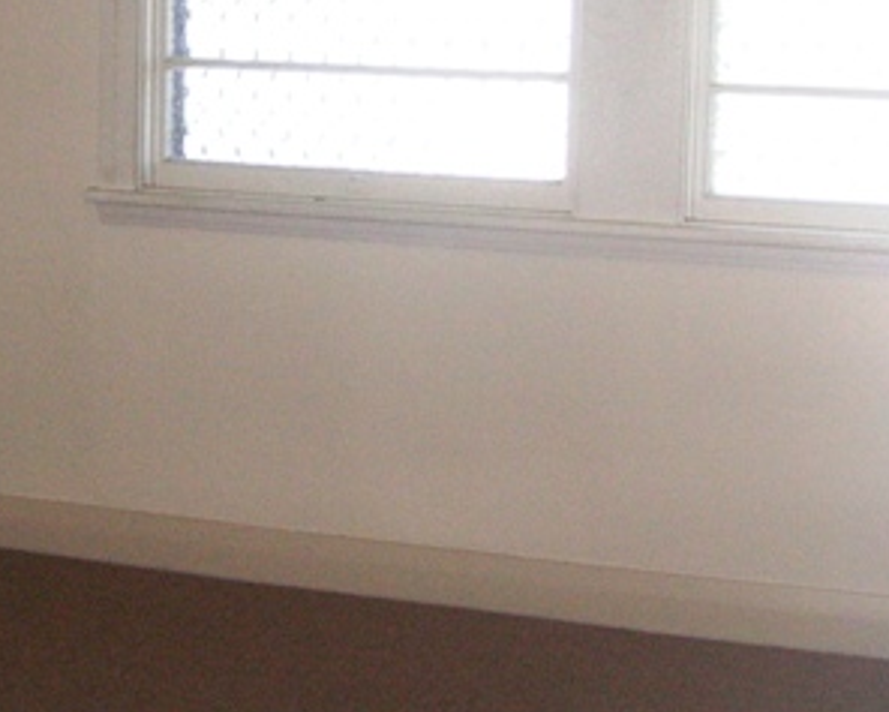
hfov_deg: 23.8
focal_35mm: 78
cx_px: 108
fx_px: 2053
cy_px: 138
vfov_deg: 19.5
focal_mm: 6.1
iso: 160
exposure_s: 1/60
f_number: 2.8
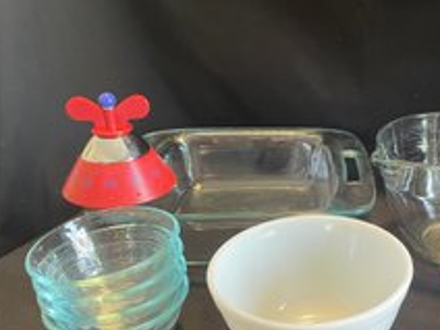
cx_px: 343
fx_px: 534
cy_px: 194
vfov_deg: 34.3
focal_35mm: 42
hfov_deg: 43.0
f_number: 1.6
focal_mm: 4.2
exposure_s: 1/60
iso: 320
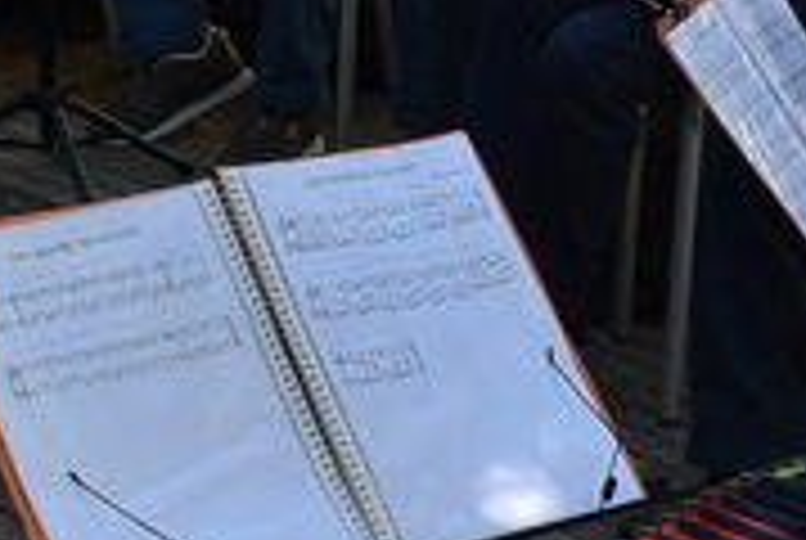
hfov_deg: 10.1
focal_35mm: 204
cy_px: 266
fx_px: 4564
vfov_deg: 6.8
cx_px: 383
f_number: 5.6
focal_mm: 27
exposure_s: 1/125
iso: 100
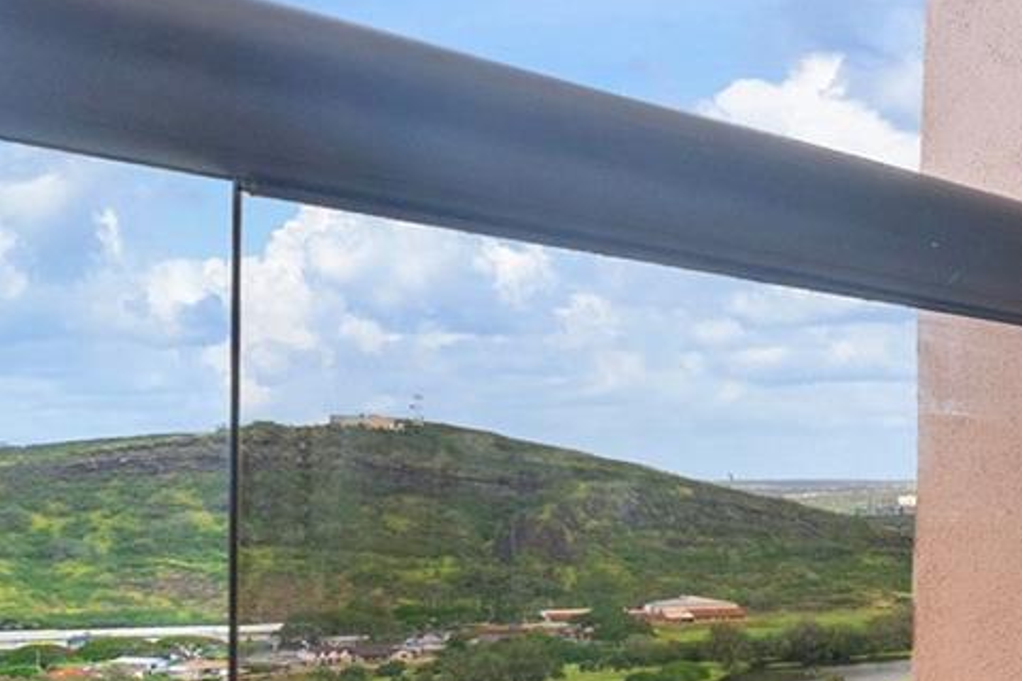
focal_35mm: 50
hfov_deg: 25.1
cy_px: 753
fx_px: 1419
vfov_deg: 25.1
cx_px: 1667
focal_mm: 10
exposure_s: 1/400
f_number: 8
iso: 250
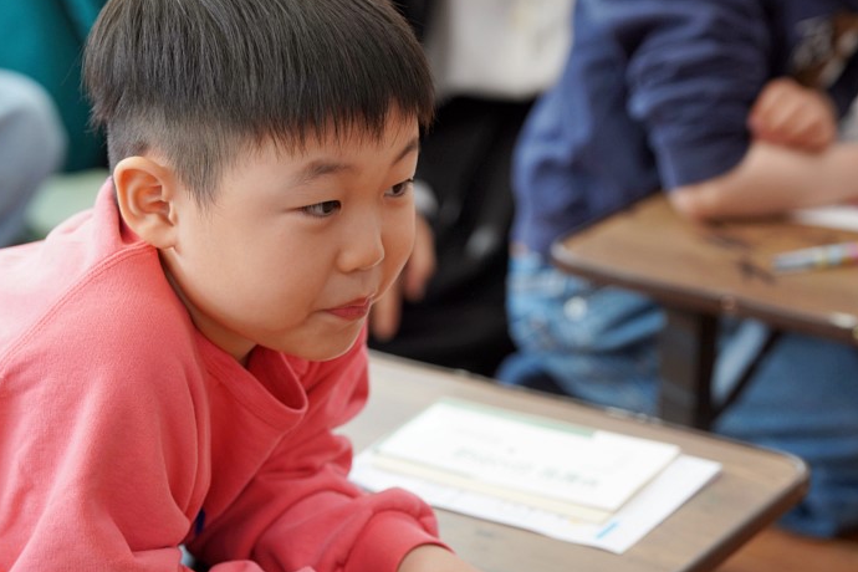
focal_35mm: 154
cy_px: 339
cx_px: 347
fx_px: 3670
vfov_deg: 8.9
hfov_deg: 13.3
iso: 800
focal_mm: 118
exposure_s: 1/160
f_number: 4
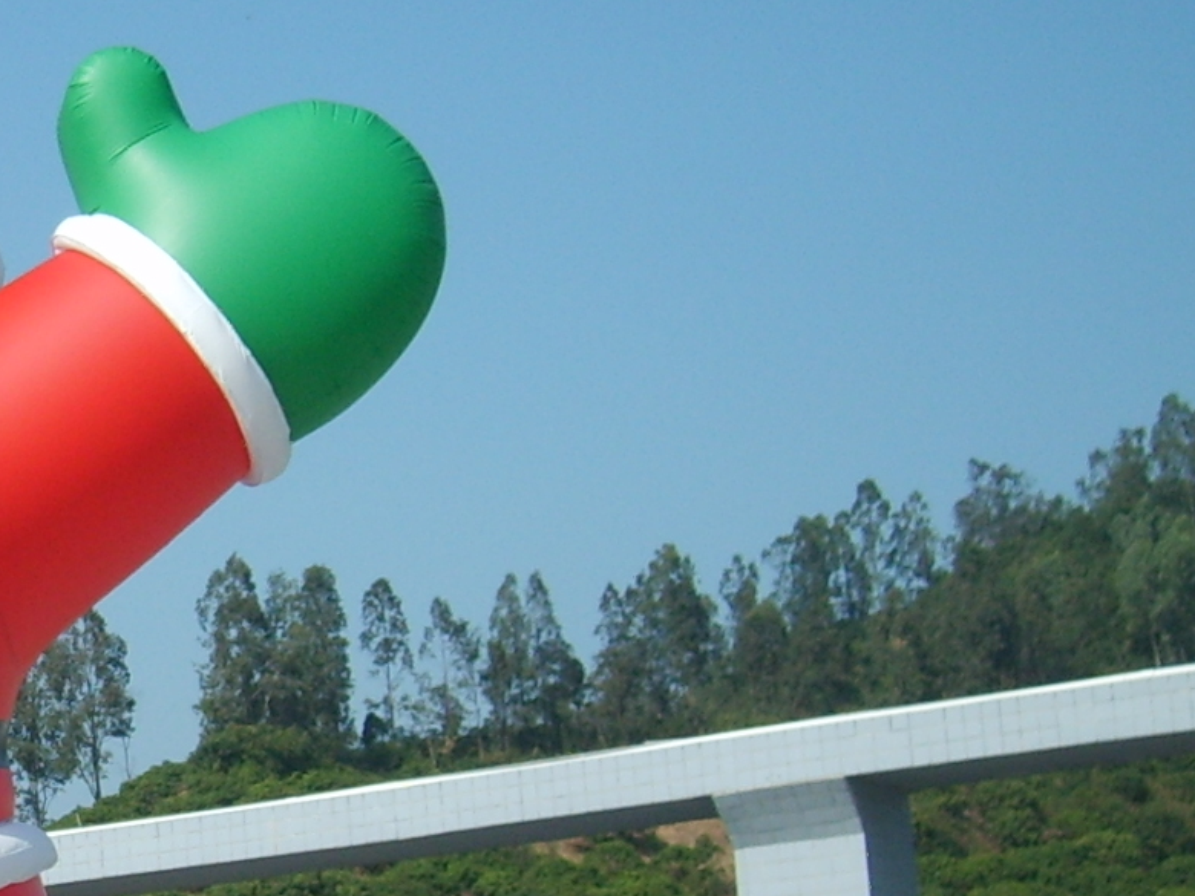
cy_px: 712
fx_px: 3521
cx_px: -358
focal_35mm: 102
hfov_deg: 18.0
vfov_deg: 14.4
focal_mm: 5.8
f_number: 7.1
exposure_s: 1/180
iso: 50
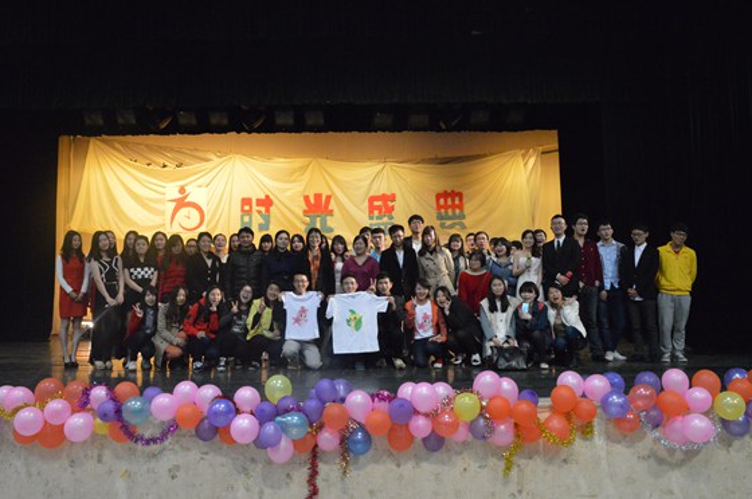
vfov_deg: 39.9
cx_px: 376
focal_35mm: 33
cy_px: 250
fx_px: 689
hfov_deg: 57.3
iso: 6400
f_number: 6.3
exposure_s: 1/125
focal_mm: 22
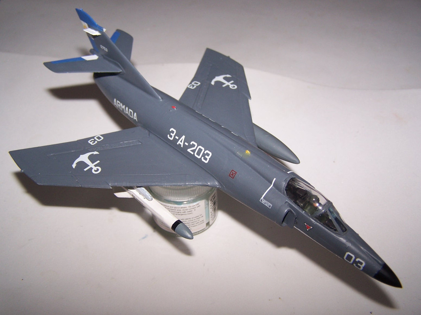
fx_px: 462
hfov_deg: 49.0
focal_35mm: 38
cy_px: 158
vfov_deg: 37.7
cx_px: 210
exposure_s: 1/60
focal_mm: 6.3
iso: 80
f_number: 2.8
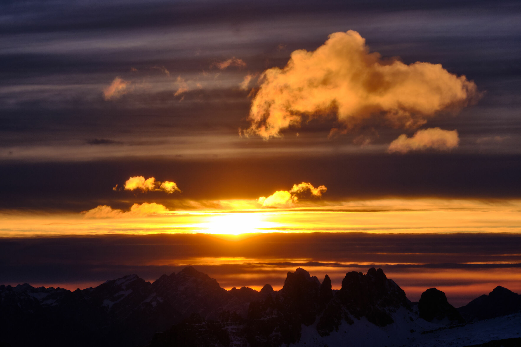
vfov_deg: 10.1
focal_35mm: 136
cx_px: 260
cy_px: 174
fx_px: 1968
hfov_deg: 15.1
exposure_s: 1/250
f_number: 11
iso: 200
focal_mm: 90.4
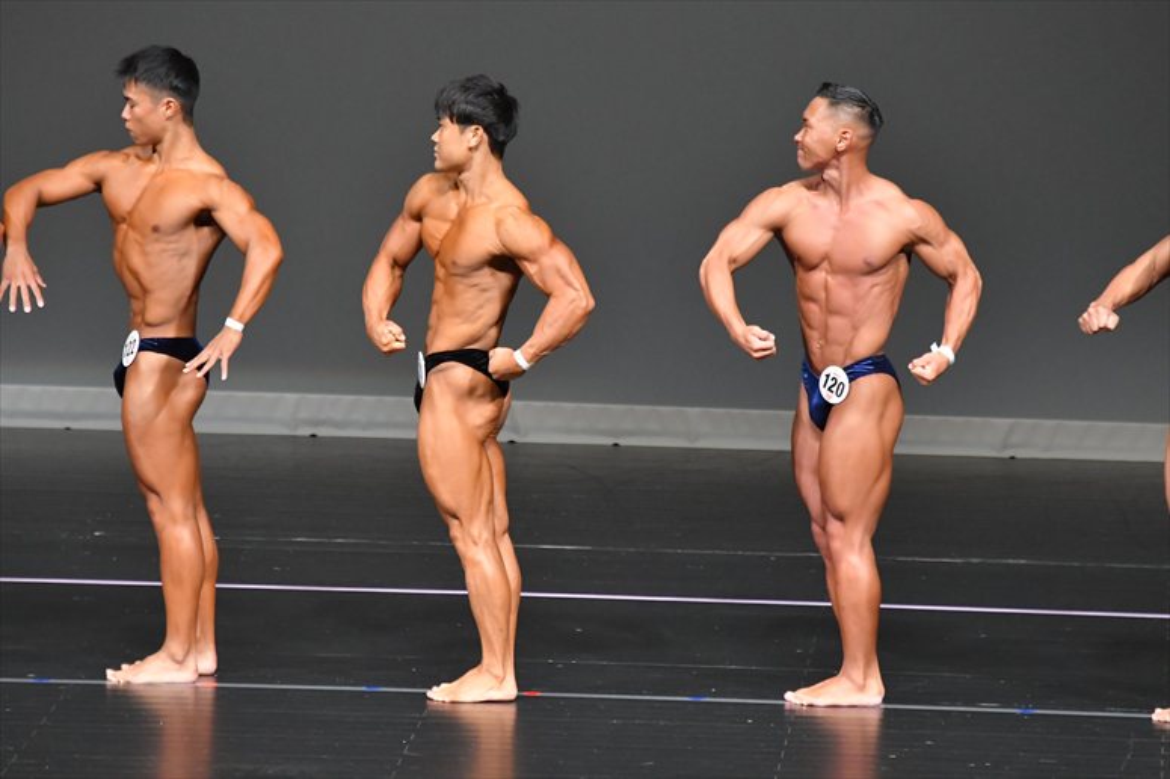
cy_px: 390
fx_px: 10233
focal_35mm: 315
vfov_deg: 4.4
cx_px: 585
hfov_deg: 6.5
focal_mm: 210
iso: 5000
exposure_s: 1/400
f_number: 5.6
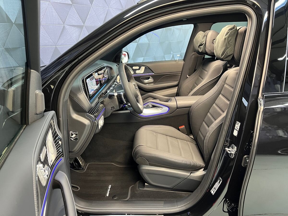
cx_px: 144
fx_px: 216
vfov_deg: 53.1
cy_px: 108
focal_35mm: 26
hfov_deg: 67.3
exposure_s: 1/54
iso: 500
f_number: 1.5
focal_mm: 5.7
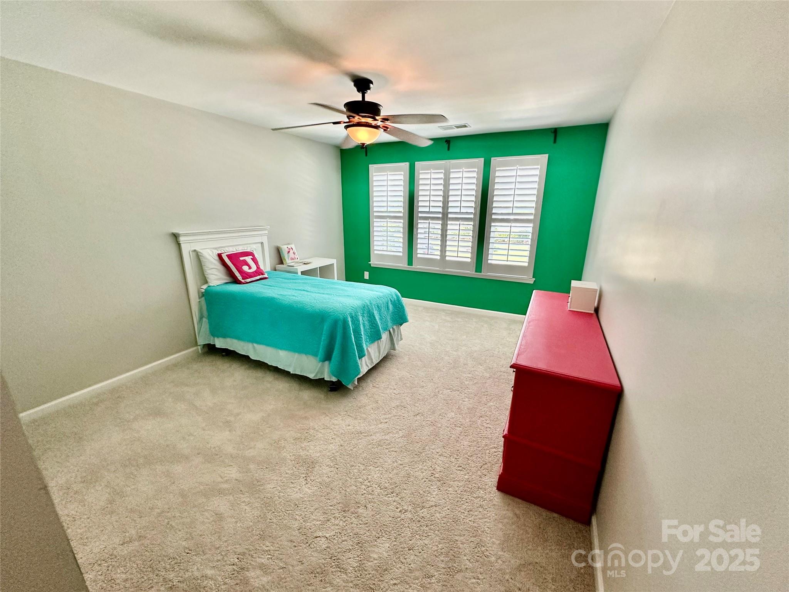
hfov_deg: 102.1
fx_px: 319
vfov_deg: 85.7
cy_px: 296
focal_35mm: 14
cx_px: 394
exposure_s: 1/120
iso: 250
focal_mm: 2.22
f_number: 2.2
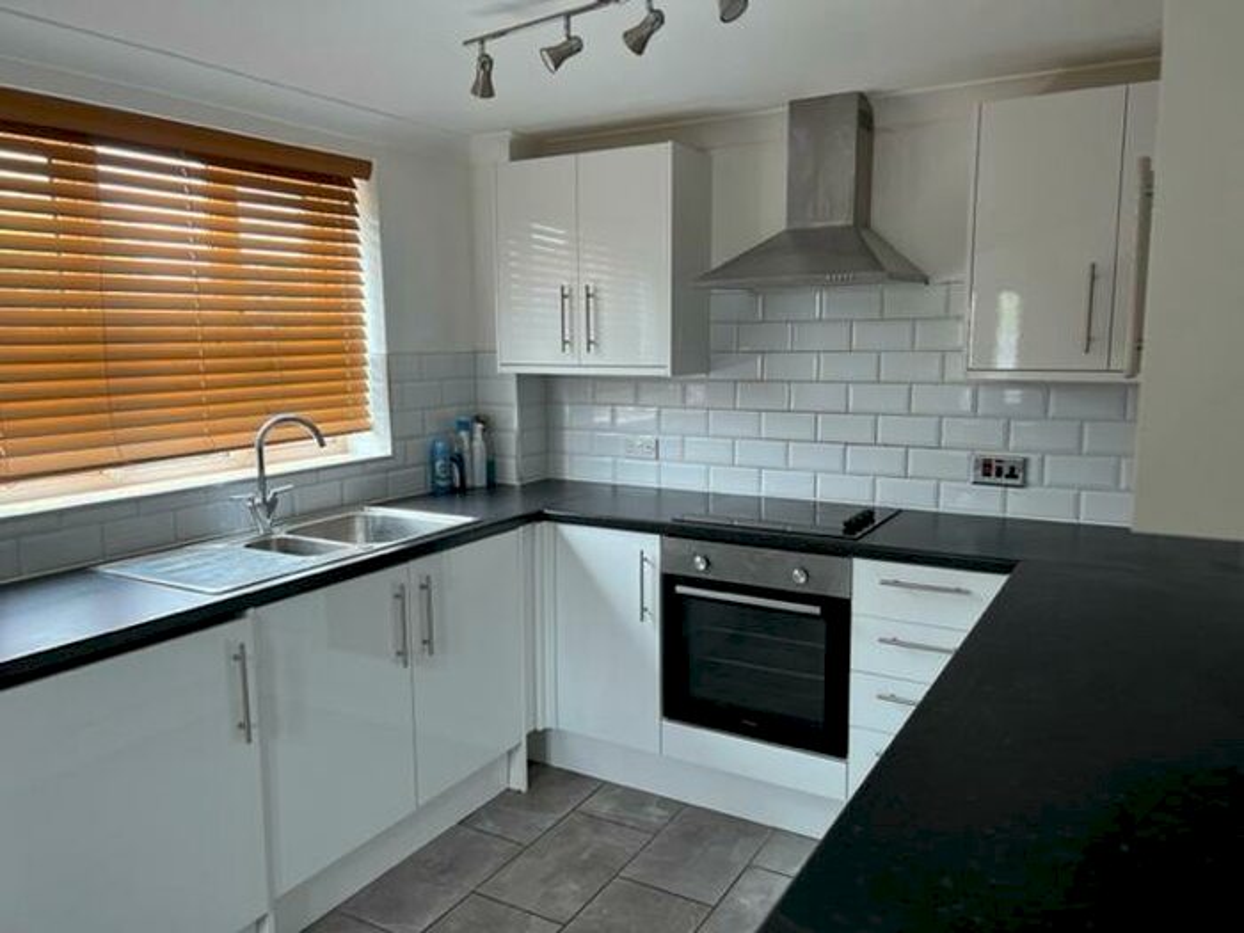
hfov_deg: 67.3
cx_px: 622
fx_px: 934
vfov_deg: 53.1
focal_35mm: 26
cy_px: 466
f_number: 1.5
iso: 125
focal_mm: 5.7
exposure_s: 1/121
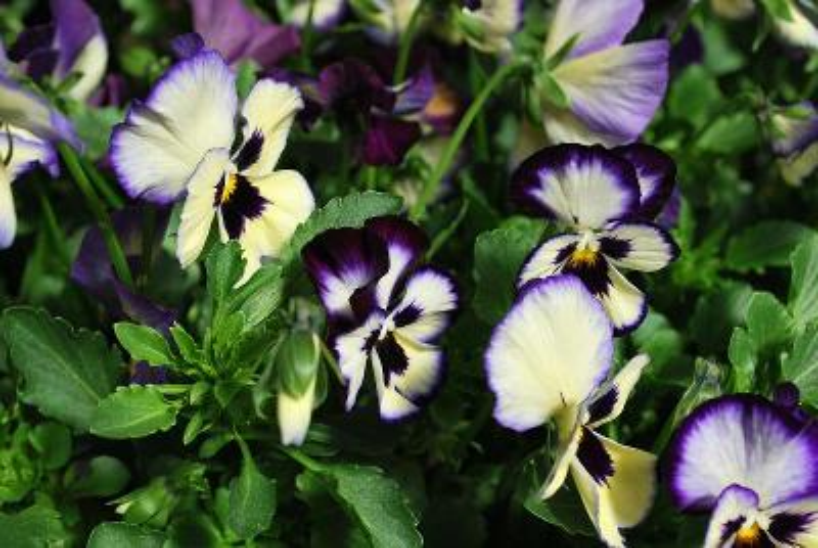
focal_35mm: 63
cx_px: 409
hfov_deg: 31.8
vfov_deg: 21.6
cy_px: 274
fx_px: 1434
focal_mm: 42
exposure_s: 1/160
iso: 100
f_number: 8
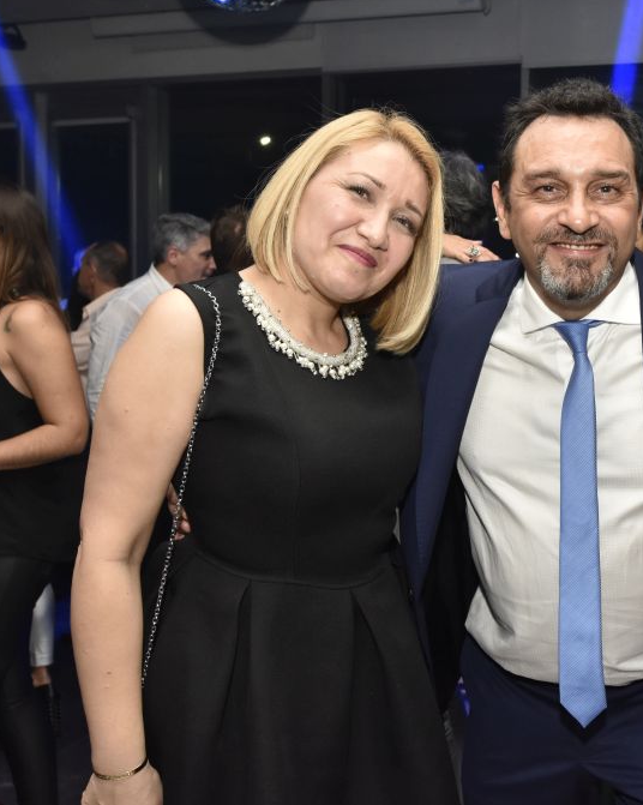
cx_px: 551
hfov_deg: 33.4
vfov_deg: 42.9
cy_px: 398
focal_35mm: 43
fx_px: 1024
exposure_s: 1/60
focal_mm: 20
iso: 1000
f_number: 5.6
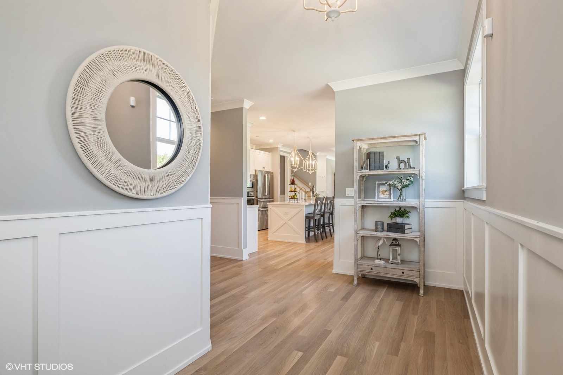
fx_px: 289
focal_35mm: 18
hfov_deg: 88.4
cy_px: 188
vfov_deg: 65.9
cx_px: 282
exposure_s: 1/6
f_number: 8
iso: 200
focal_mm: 18.5
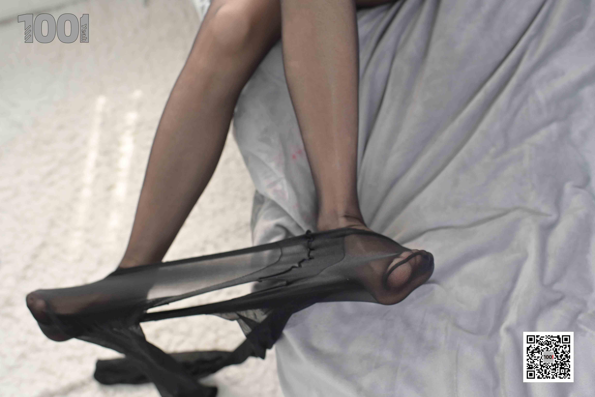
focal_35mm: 35
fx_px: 578
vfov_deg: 37.9
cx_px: 298
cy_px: 198
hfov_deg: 54.4
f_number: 4
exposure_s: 1/160
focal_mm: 35
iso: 640
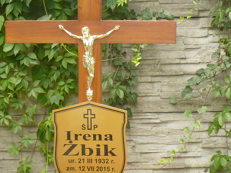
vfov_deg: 16.2
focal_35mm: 91
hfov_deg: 21.5
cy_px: 86
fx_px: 607
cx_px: 105
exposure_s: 1/60
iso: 100
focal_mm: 6.9
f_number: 3.3
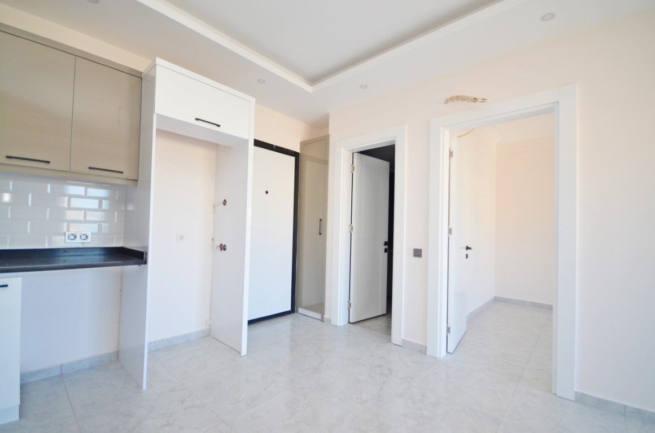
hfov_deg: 100.5
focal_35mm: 15
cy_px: 216
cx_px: 328
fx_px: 272
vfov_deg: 77.1
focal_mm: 10
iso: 280
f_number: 4
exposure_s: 1/60
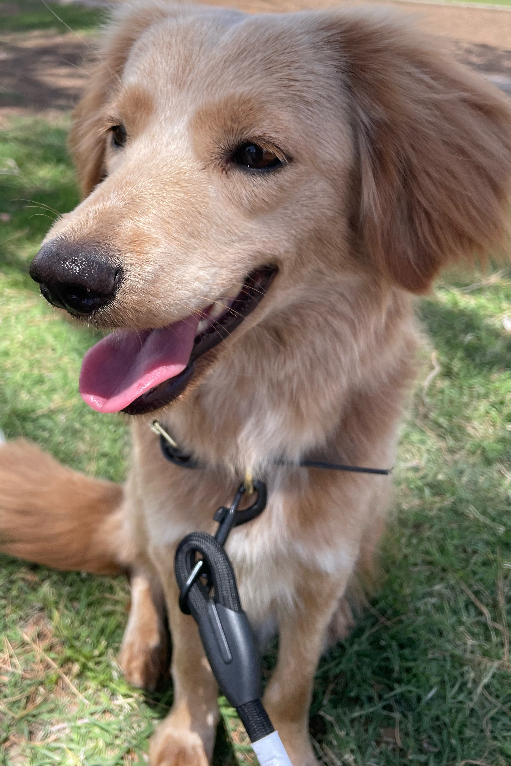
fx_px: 724
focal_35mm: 34
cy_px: 312
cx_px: 198
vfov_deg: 55.4
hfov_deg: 38.7
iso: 32
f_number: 1.6
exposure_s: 1/1261
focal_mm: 4.2
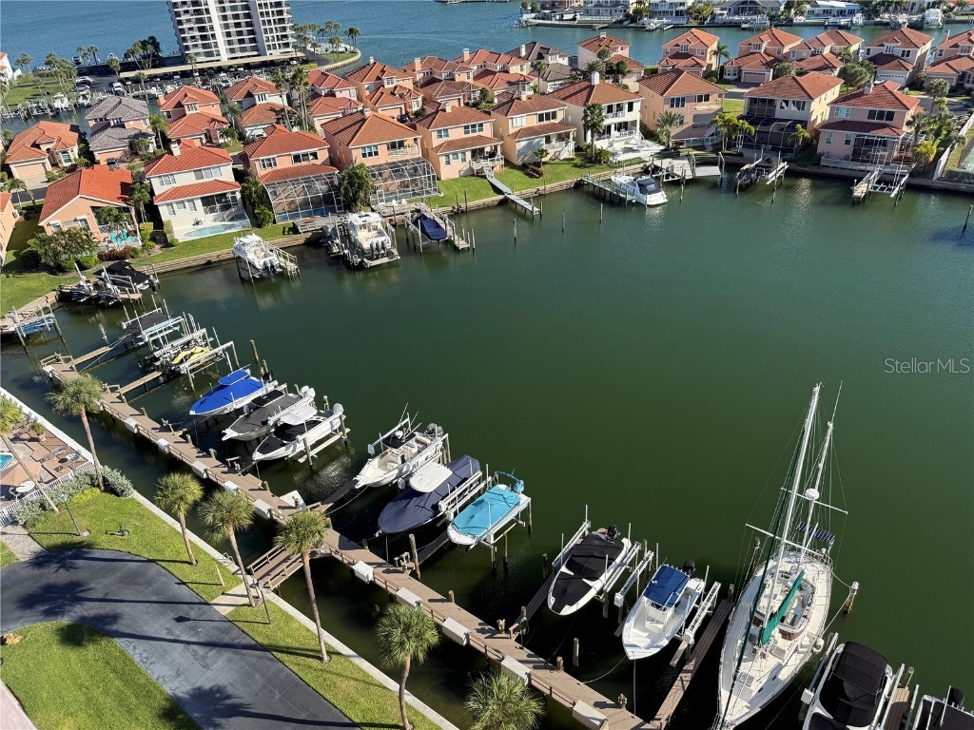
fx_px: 675
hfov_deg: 71.6
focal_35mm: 24
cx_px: 487
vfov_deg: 56.8
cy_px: 365
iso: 80
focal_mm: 6.76
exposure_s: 1/2611
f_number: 1.78
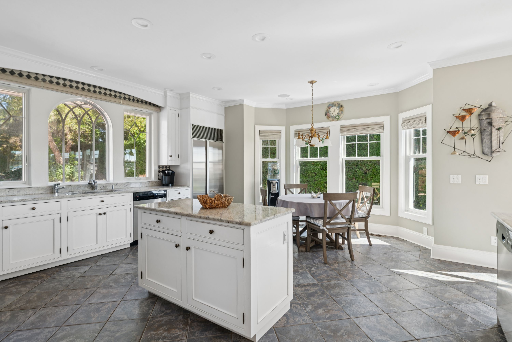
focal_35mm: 17
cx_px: 256
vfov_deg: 70.4
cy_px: 171
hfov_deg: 93.3
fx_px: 242
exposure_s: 1/30
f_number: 8
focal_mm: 17
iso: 125
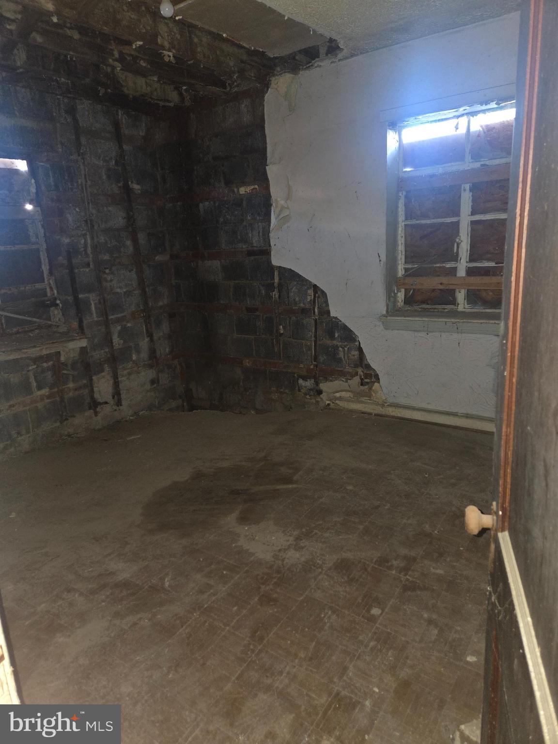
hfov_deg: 58.9
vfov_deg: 73.9
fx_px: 494
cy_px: 372
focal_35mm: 23
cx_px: 279
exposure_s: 1/12
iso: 200
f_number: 1.8
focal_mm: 5.4
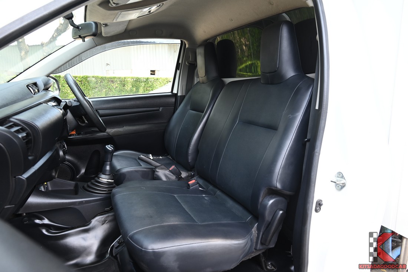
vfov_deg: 53.2
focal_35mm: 24
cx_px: 204
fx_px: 272
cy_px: 136
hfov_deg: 73.7
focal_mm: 24
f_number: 7.1
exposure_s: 1/80
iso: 500
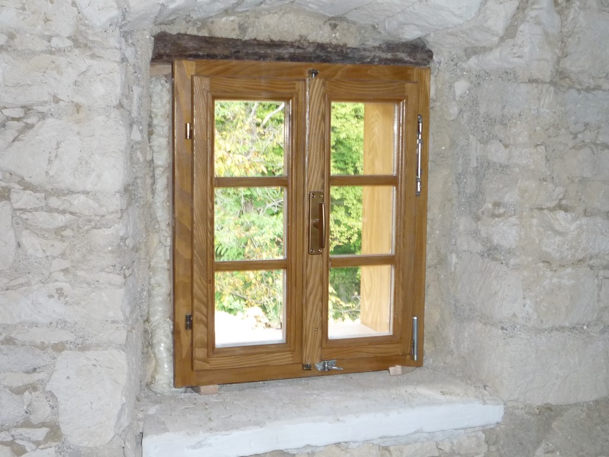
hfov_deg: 37.5
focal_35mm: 51
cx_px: 304
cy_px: 228
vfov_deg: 28.6
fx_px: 897
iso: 200
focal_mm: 6.3
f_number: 3.7
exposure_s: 1/30
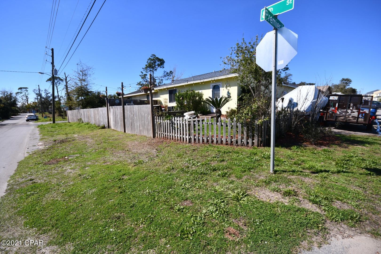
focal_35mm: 15
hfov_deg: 100.4
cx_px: 190
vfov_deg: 77.3
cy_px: 127
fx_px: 159
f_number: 8
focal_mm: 10
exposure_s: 1/320
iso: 100
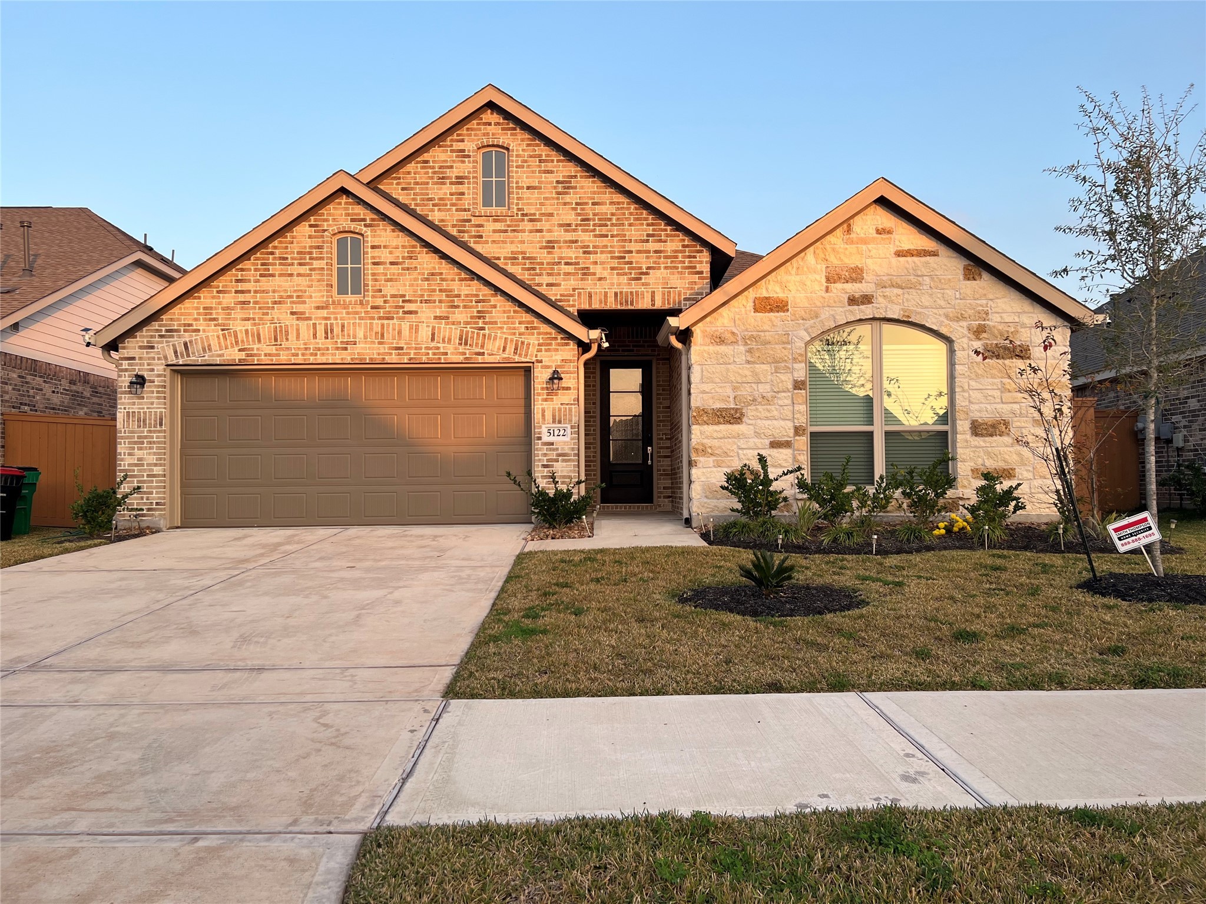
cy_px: 452
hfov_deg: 67.3
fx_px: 906
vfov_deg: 53.1
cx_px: 603
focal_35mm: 26
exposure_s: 1/718
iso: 50
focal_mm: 5.7
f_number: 1.5
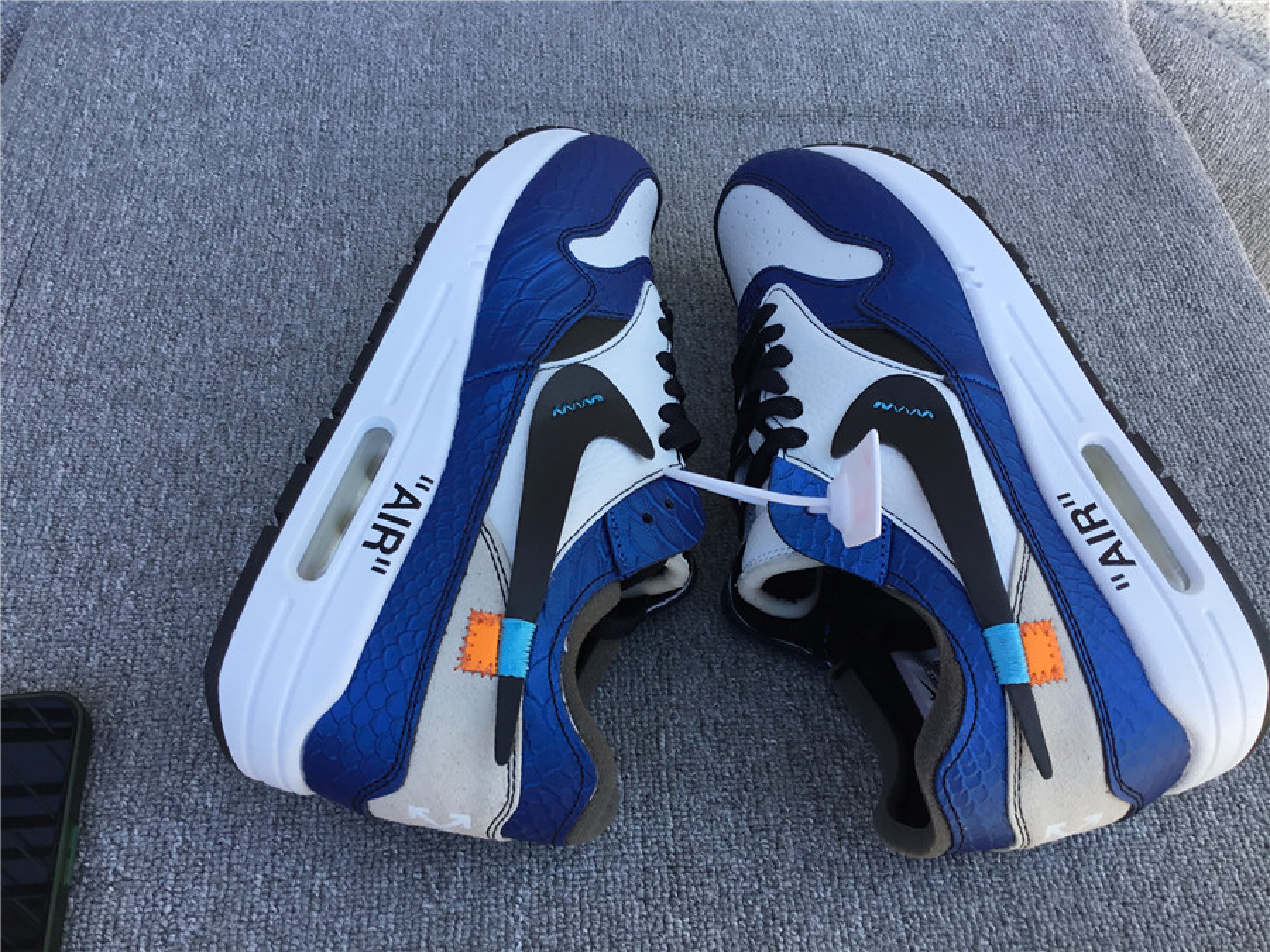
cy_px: 476
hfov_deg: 58.4
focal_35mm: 31
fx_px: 1137
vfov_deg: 45.4
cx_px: 635
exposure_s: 1/186
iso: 25
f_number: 2.4
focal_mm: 3.3
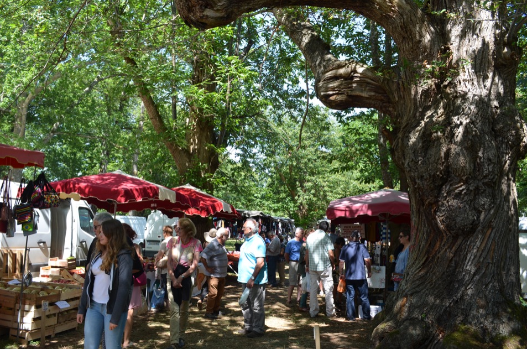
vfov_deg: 44.8
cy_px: 168
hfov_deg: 63.7
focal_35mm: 29
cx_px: 253
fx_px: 424
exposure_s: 1/160
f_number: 6.3
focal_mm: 18
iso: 200
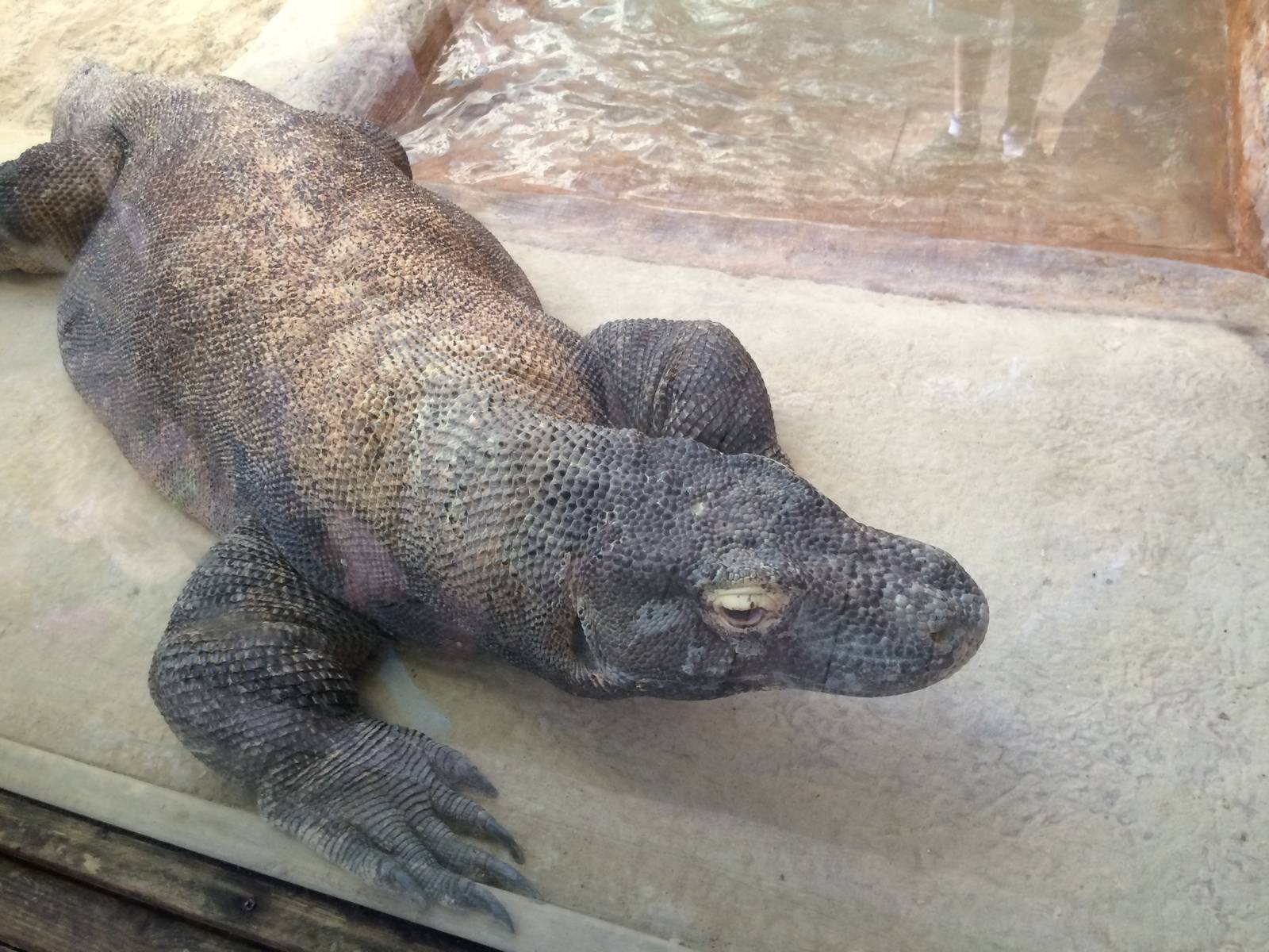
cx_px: 634
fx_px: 1100
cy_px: 476
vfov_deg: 46.8
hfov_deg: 60.0
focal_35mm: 30
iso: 40
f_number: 2.2
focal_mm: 4.12
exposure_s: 1/30
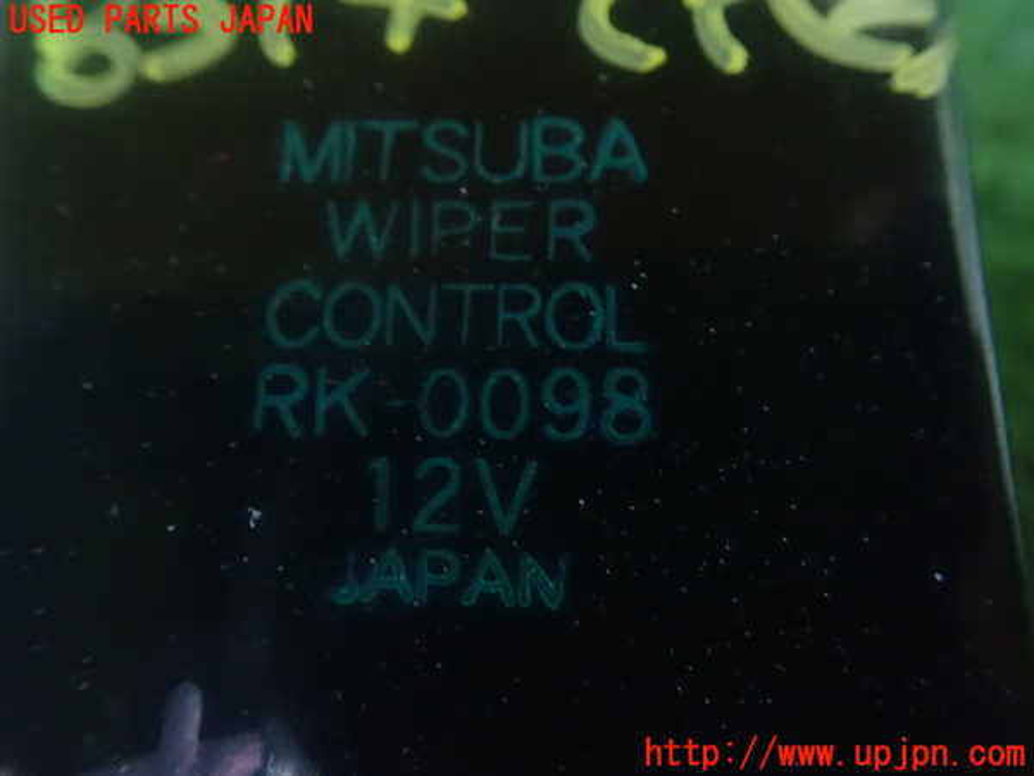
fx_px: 896
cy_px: 388
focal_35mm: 30
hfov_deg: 60.0
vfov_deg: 46.8
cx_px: 517
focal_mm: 5.5
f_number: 2.3
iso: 1600
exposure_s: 1/8
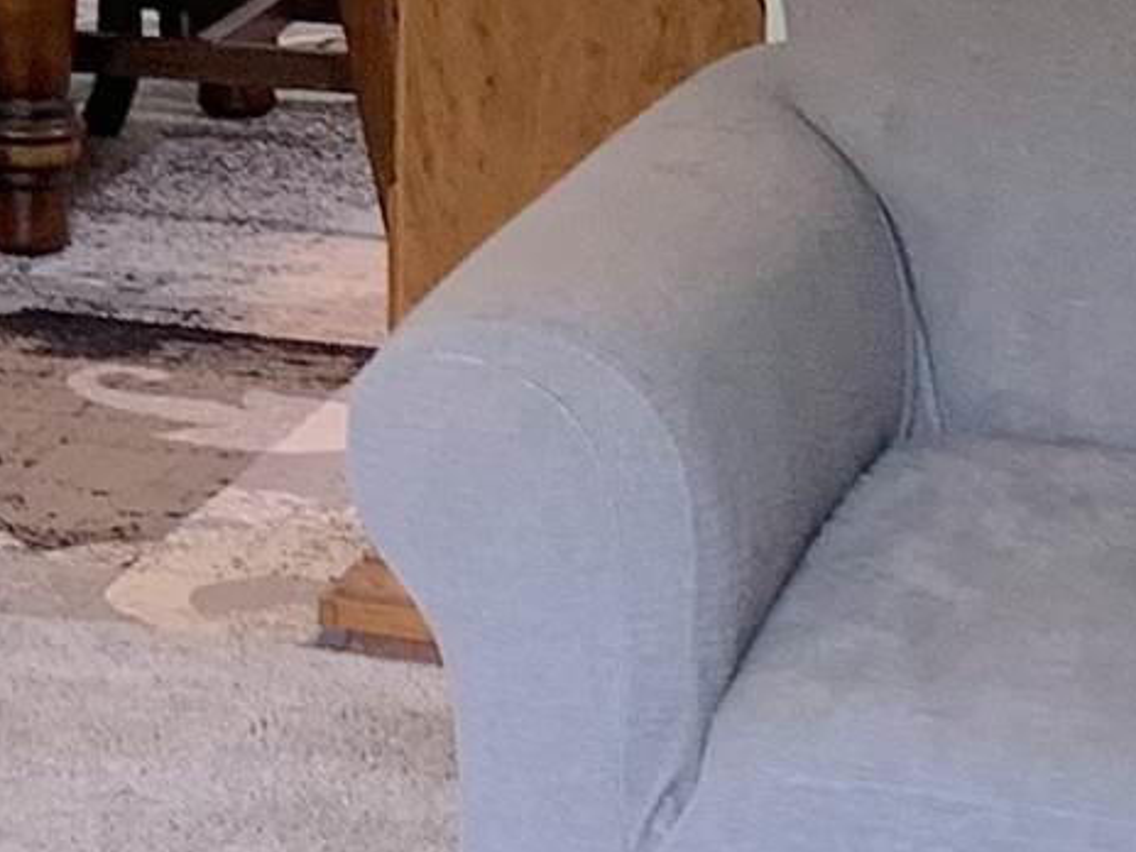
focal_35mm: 172
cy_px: -708
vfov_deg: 8.3
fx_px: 5645
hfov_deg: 11.0
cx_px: -615
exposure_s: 1/60
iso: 80
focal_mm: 4.25
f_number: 1.8
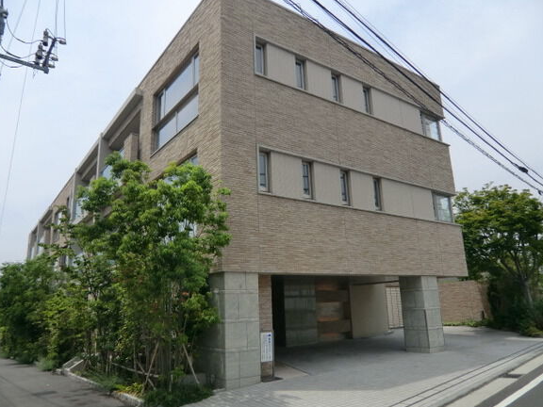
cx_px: 274
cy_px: 204
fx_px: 392
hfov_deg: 69.4
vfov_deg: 54.9
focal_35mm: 25
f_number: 7.5
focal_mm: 4.3
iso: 64
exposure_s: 1/200
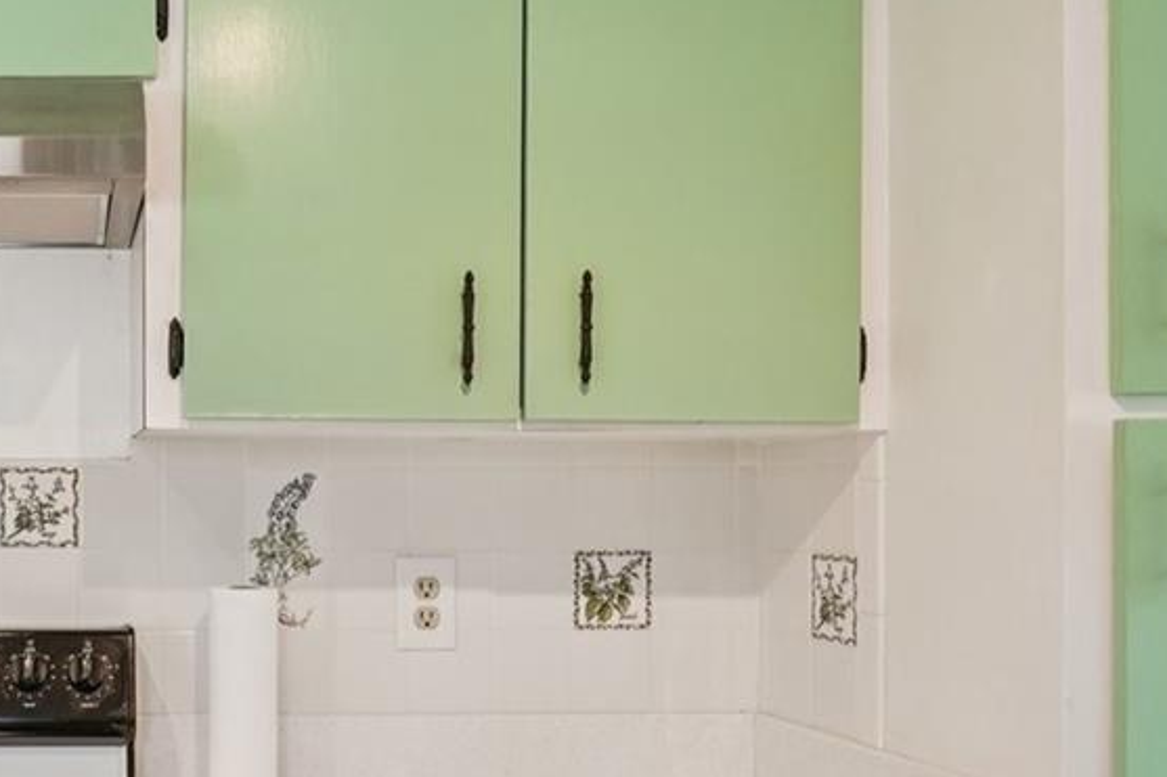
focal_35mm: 46
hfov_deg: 38.8
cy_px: 457
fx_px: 1491
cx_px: 52
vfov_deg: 29.2
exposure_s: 1/30
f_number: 8
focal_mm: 16
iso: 400
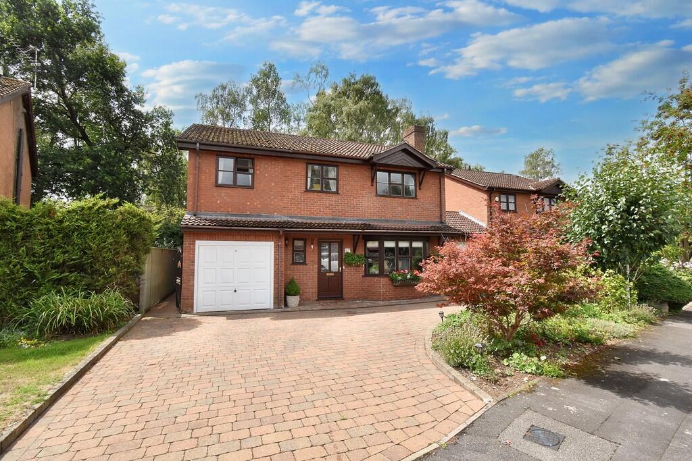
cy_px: 230
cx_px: 346
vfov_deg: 72.1
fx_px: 317
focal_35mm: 16
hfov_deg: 95.0
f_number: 13
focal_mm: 11
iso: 800
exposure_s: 1/640
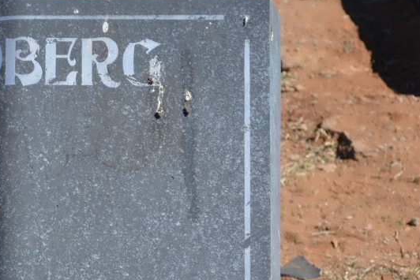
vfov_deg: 7.4
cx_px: -4
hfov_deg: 10.9
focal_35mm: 186
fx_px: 2172
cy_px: 268
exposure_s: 1/125
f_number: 5.6
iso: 125
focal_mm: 55
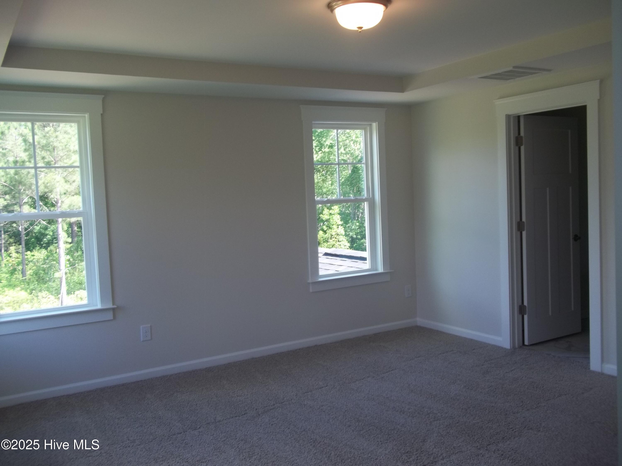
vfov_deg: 44.2
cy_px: 233
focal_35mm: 32
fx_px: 575
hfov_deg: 56.8
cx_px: 311
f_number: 2.9
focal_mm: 5.7
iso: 64
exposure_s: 1/50
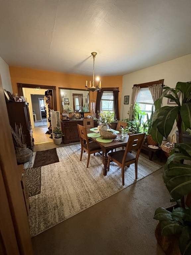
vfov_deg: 102.1
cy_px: 128
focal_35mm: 14
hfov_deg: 85.7
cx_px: 96
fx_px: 103
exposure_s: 1/40
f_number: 2.2
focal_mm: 2.22
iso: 1000
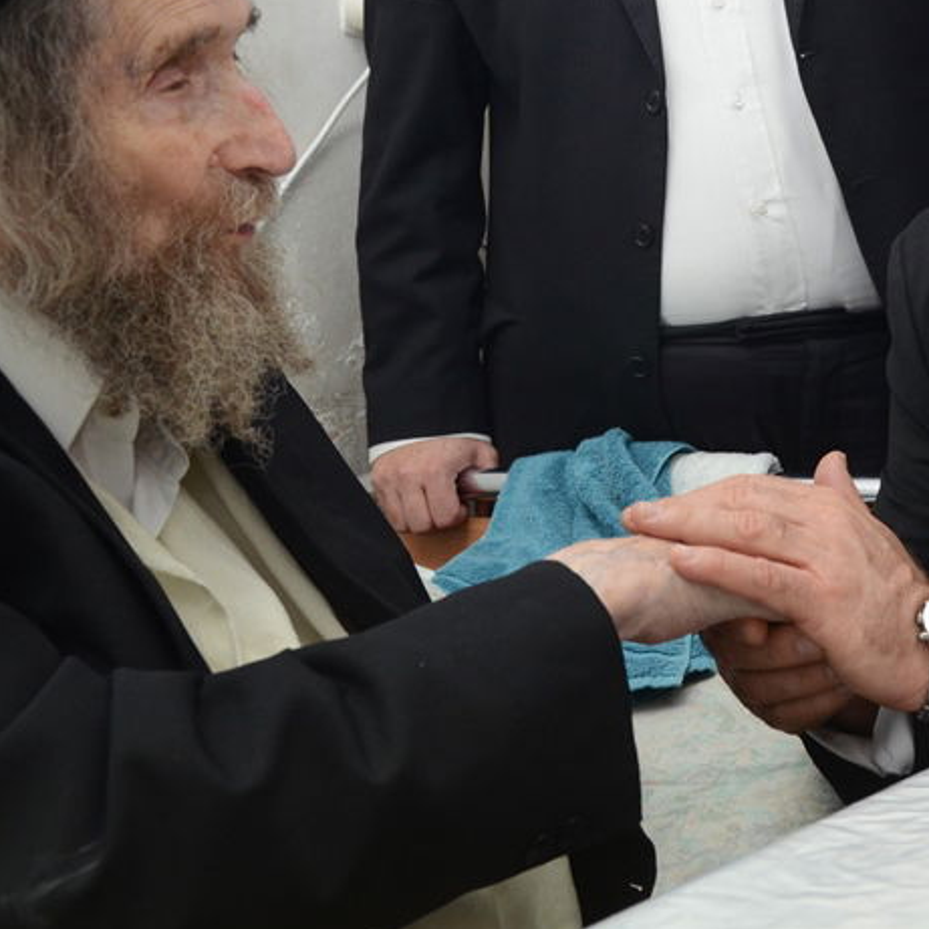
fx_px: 1972
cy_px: 270
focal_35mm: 65
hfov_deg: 26.3
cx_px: 639
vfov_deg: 26.3
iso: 800
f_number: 6.3
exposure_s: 1/160
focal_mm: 23
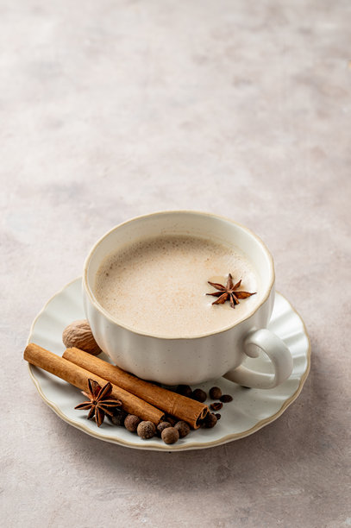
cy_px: 264
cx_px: 176
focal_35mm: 70
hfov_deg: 19.4
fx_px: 1025
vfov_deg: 28.9
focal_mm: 70
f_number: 7.1
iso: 200
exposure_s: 1/125
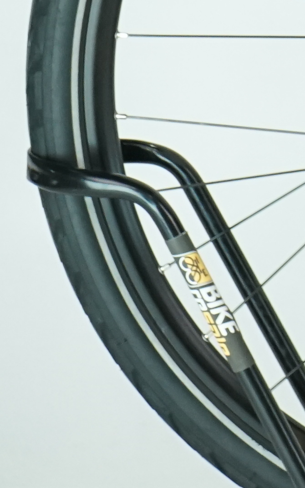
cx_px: 1327
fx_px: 4322
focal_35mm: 325
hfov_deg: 3.8
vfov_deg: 6.4
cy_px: -214
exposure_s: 1/200
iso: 1600
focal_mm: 57
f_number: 5.6
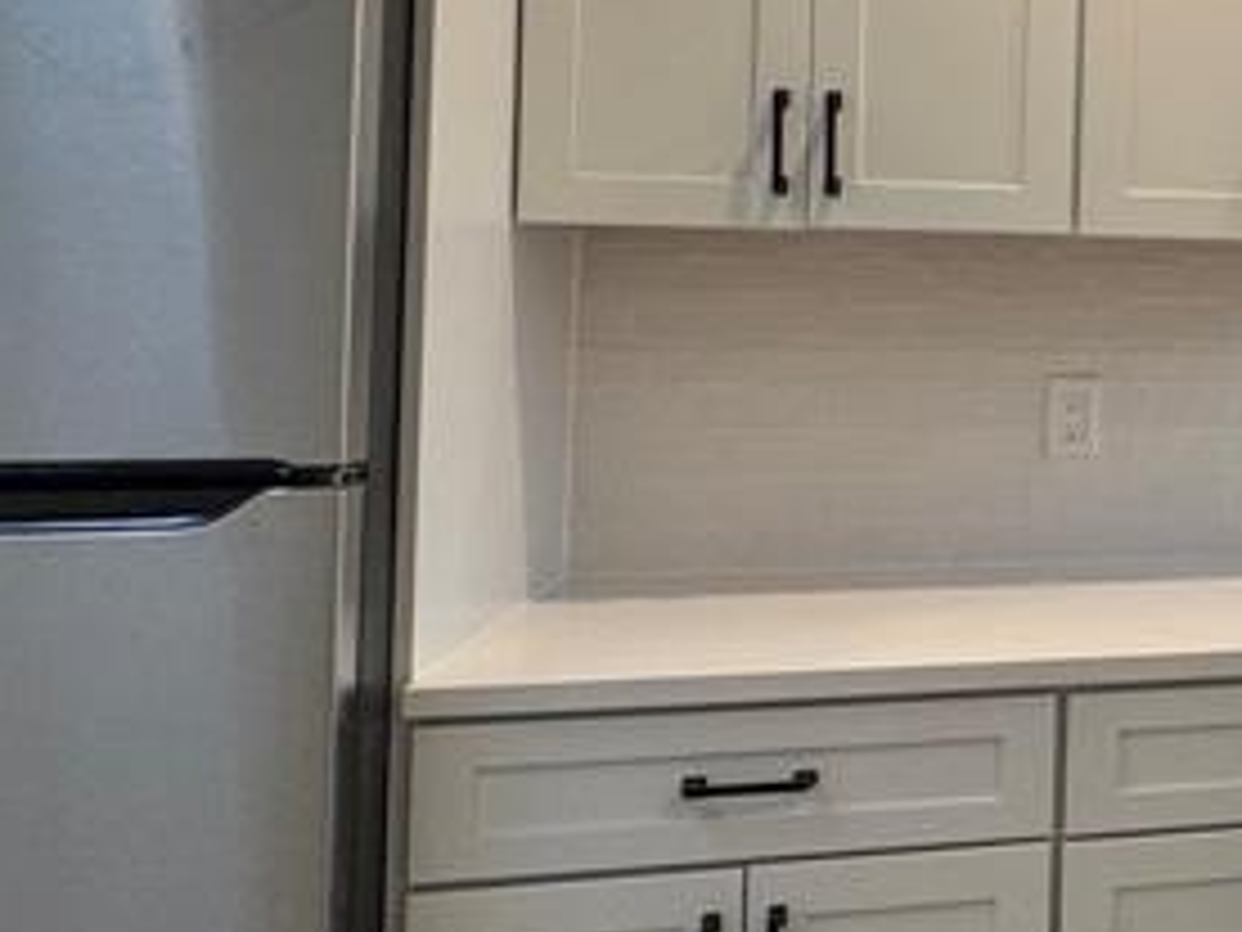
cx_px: 1714
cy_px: 243
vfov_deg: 27.7
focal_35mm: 52
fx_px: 1866
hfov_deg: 28.4
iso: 125
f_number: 2.2
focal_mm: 2.22
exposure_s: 1/120
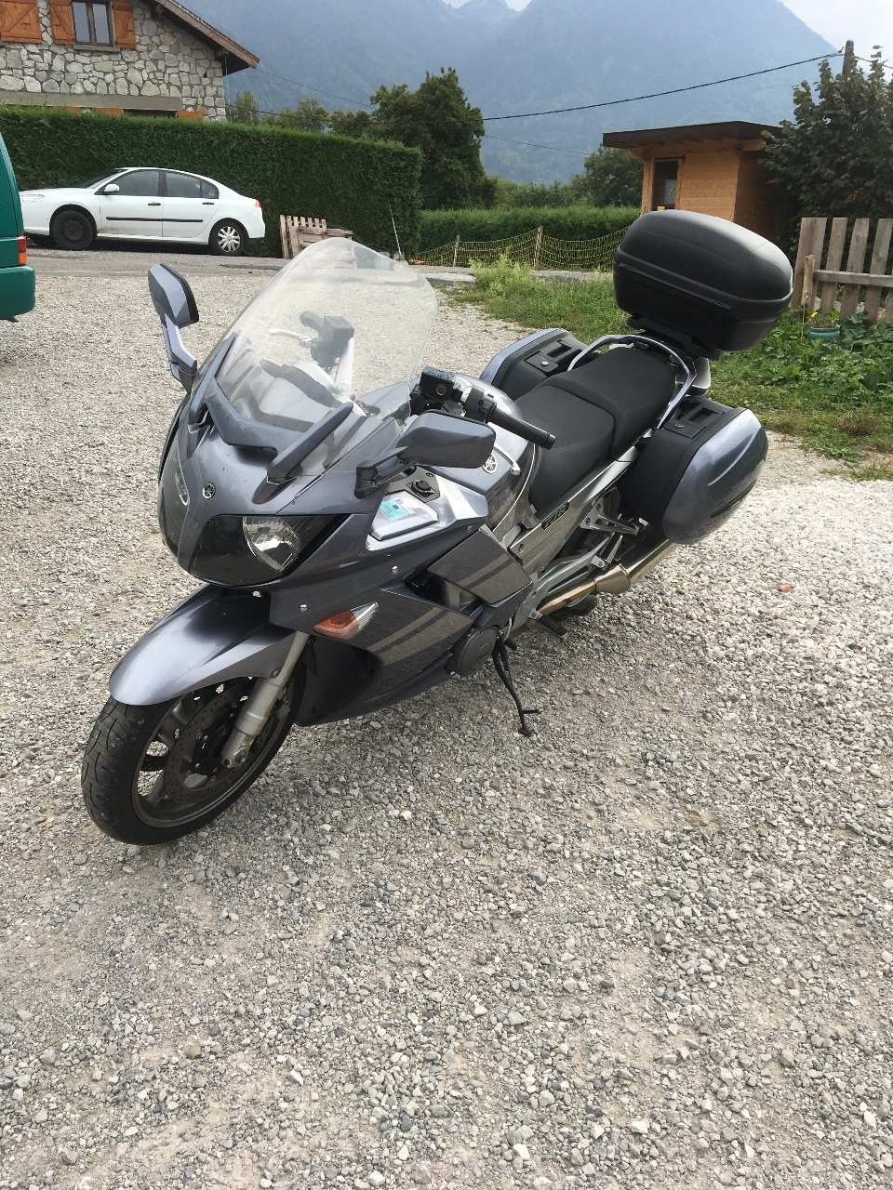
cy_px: 595
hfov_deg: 48.2
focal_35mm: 29
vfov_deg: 61.7
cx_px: 446
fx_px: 997
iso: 25
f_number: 2.2
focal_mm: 4.15
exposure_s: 1/630
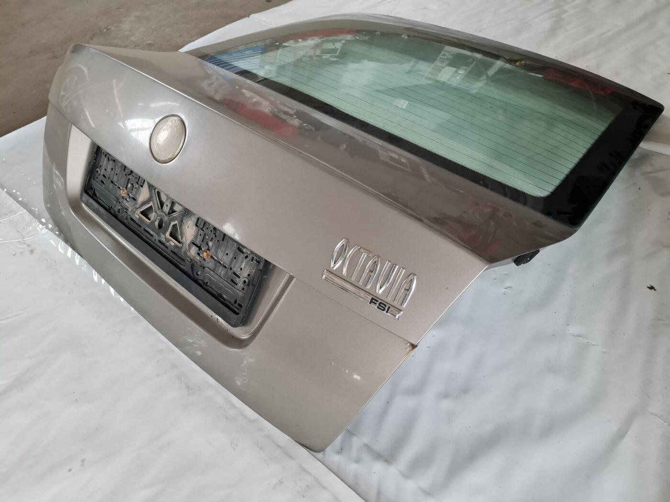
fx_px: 503
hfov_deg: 67.3
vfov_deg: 53.1
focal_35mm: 26
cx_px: 335
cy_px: 251
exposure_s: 1/50
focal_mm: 5.4
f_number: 1.8
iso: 500
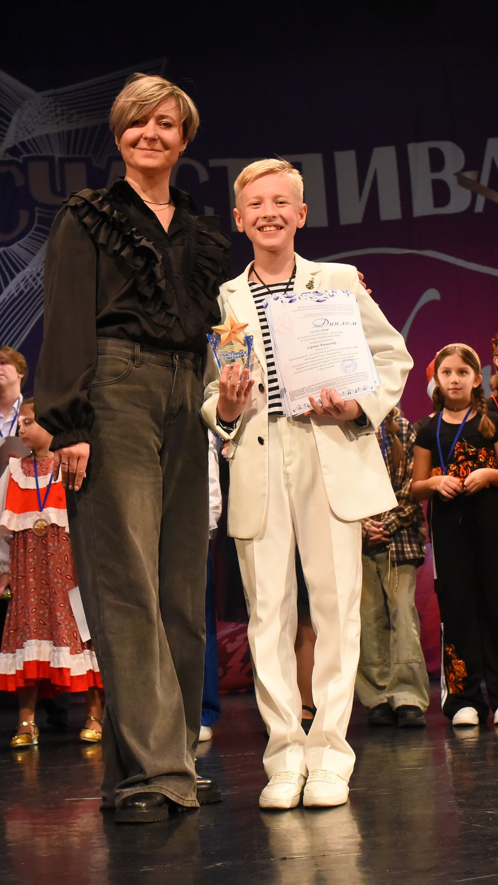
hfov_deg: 21.4
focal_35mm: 56
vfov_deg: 37.2
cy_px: 440
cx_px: 249
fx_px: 1315
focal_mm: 35
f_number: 6.3
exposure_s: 1/250
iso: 5000
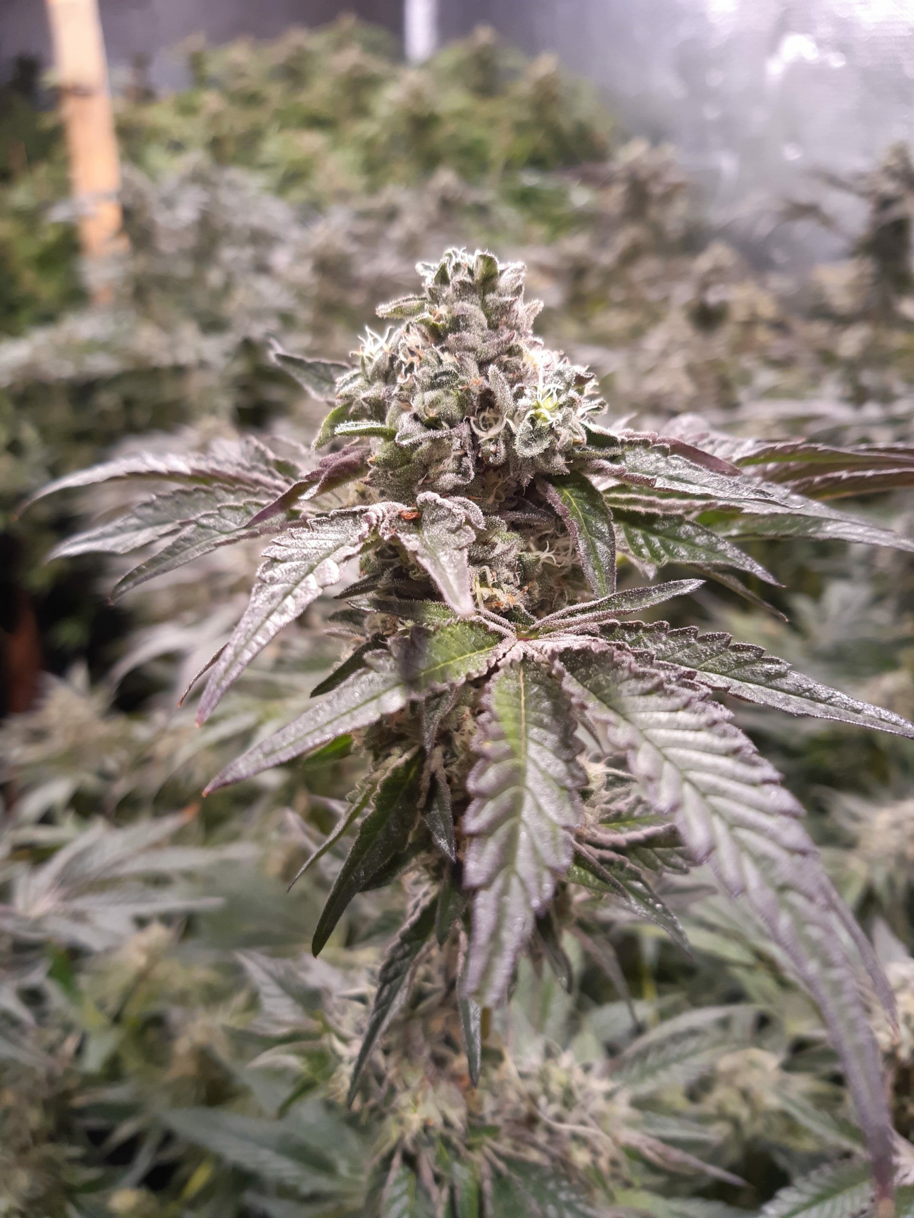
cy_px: 609
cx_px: 457
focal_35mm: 26
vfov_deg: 67.3
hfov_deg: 53.1
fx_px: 915
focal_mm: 3.92
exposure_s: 1/100
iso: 64
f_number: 1.7
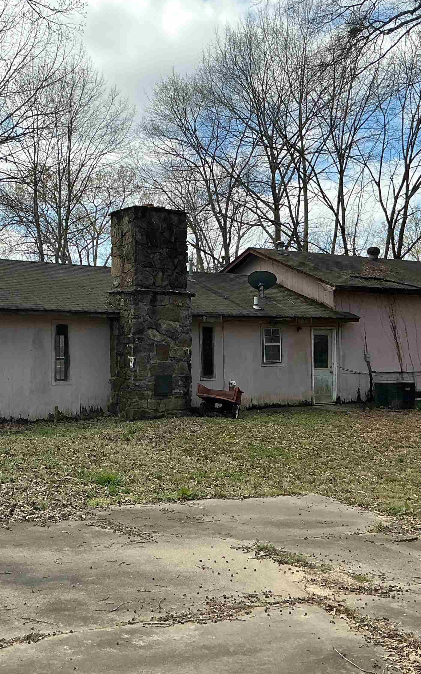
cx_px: 154
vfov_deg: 47.2
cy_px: 343
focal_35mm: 42
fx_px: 771
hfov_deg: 30.4
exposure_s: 1/898
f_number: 1.8
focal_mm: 3
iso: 25
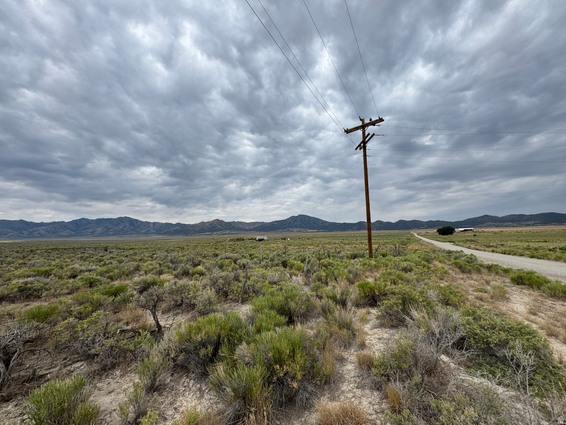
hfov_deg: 102.1
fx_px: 229
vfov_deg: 85.7
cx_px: 283
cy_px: 212
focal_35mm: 14
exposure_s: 1/1976
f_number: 2.2
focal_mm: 2.22
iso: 50
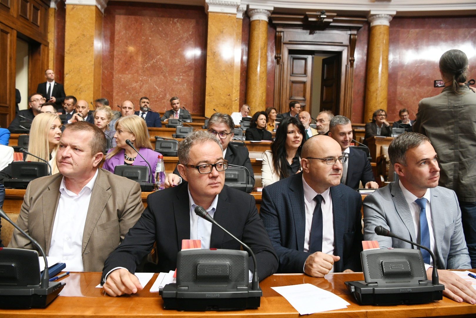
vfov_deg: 53.1
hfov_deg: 73.7
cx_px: 238
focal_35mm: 24
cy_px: 159
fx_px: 317
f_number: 5.6
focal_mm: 24
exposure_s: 1/200
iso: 2000
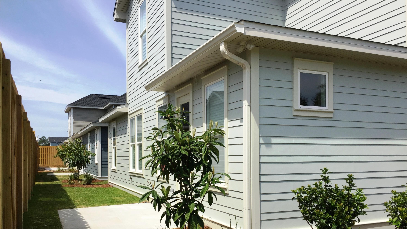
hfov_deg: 61.0
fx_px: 345
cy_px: 153
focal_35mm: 32
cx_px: 203
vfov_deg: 36.3
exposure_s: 1/2326
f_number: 2.2
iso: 32
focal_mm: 4.15
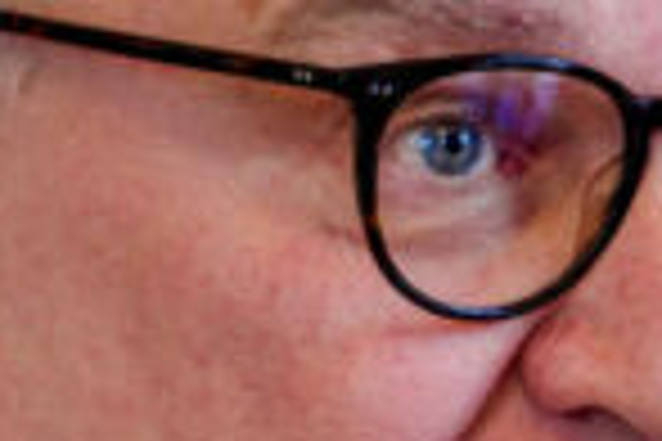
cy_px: 288
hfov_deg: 2.1
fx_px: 17965
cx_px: 1243
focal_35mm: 977
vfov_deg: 1.4
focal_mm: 200
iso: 1250
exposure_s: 1/60
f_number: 2.8
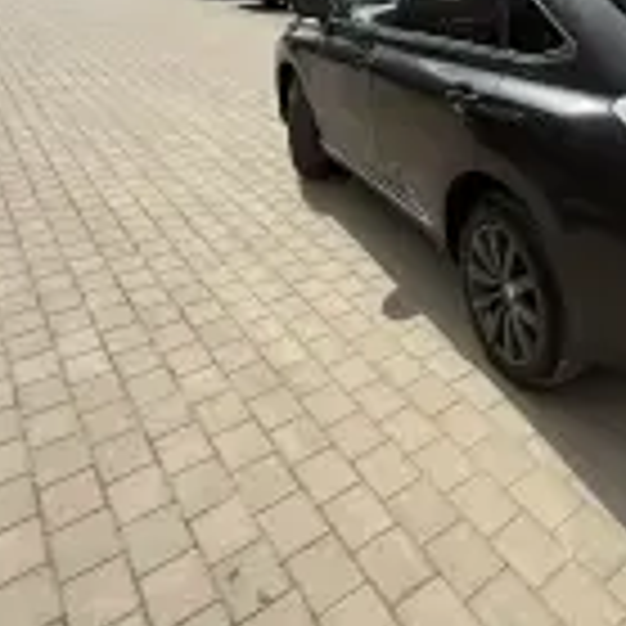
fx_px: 655
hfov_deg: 44.1
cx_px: 617
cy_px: 104
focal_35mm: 32
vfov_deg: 47.6
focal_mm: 2.22
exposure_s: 1/2976
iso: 80
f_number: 2.2
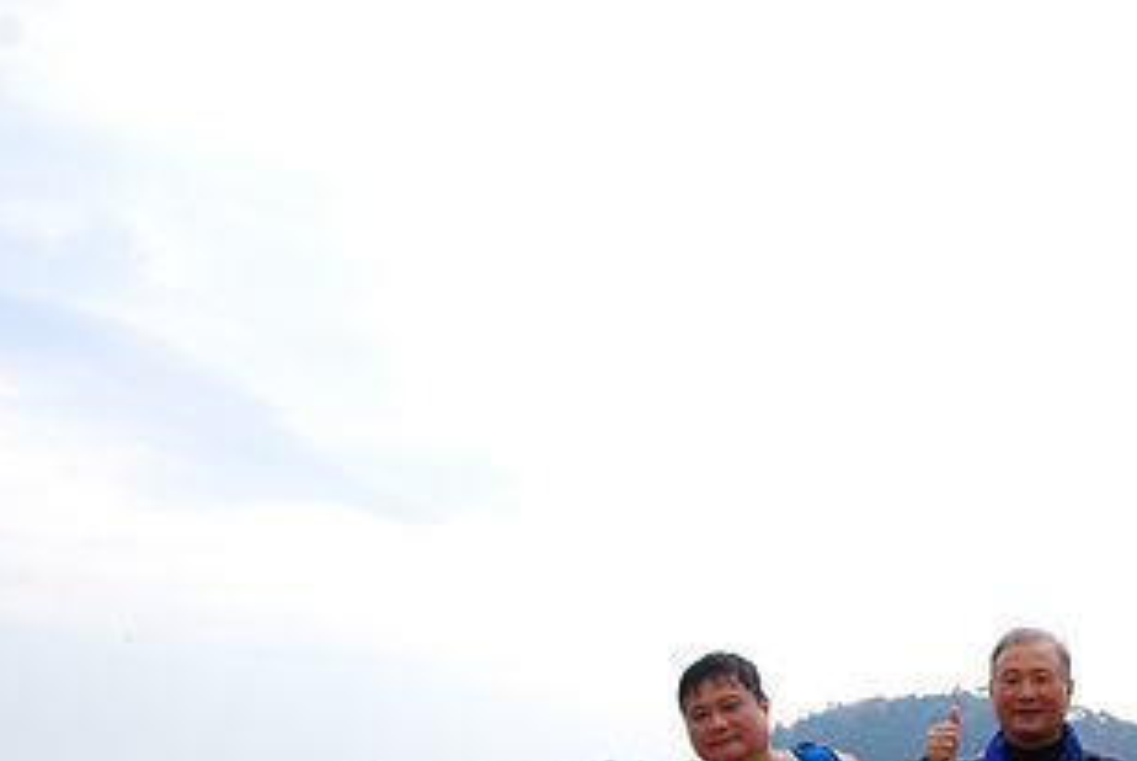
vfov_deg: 26.1
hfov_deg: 39.0
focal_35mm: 50
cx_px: 775
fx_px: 1581
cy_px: 698
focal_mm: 18
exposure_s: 1/320
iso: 200
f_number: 9
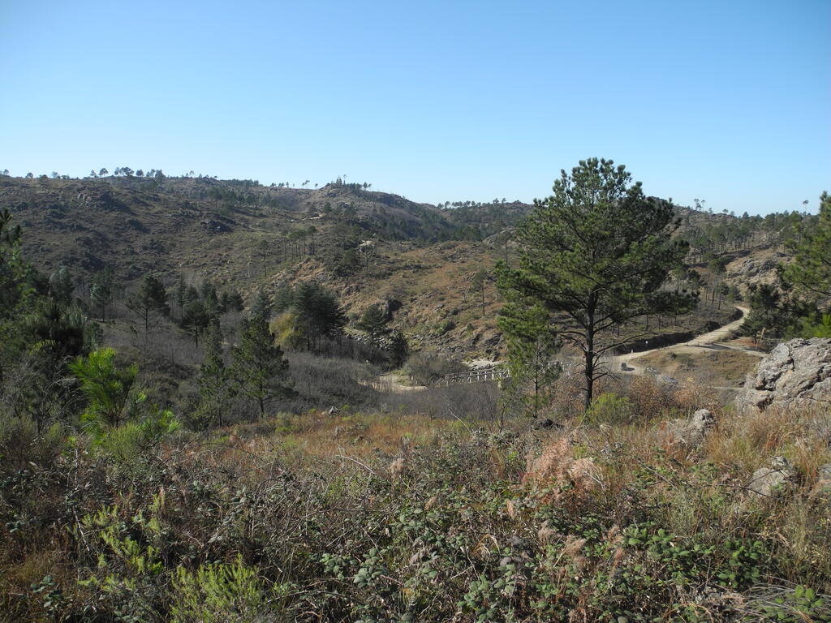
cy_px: 312
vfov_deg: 49.7
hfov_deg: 63.4
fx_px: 672
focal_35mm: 28
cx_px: 416
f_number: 3.2
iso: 100
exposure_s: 1/800
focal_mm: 6
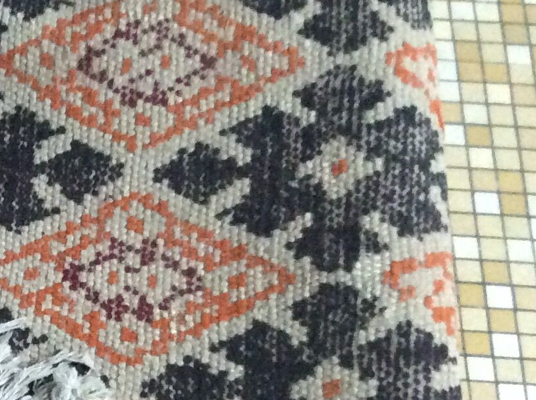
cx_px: -224
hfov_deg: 17.8
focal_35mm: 101
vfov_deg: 14.4
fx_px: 1561
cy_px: 365
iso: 400
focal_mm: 3.3
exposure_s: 1/17
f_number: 2.4
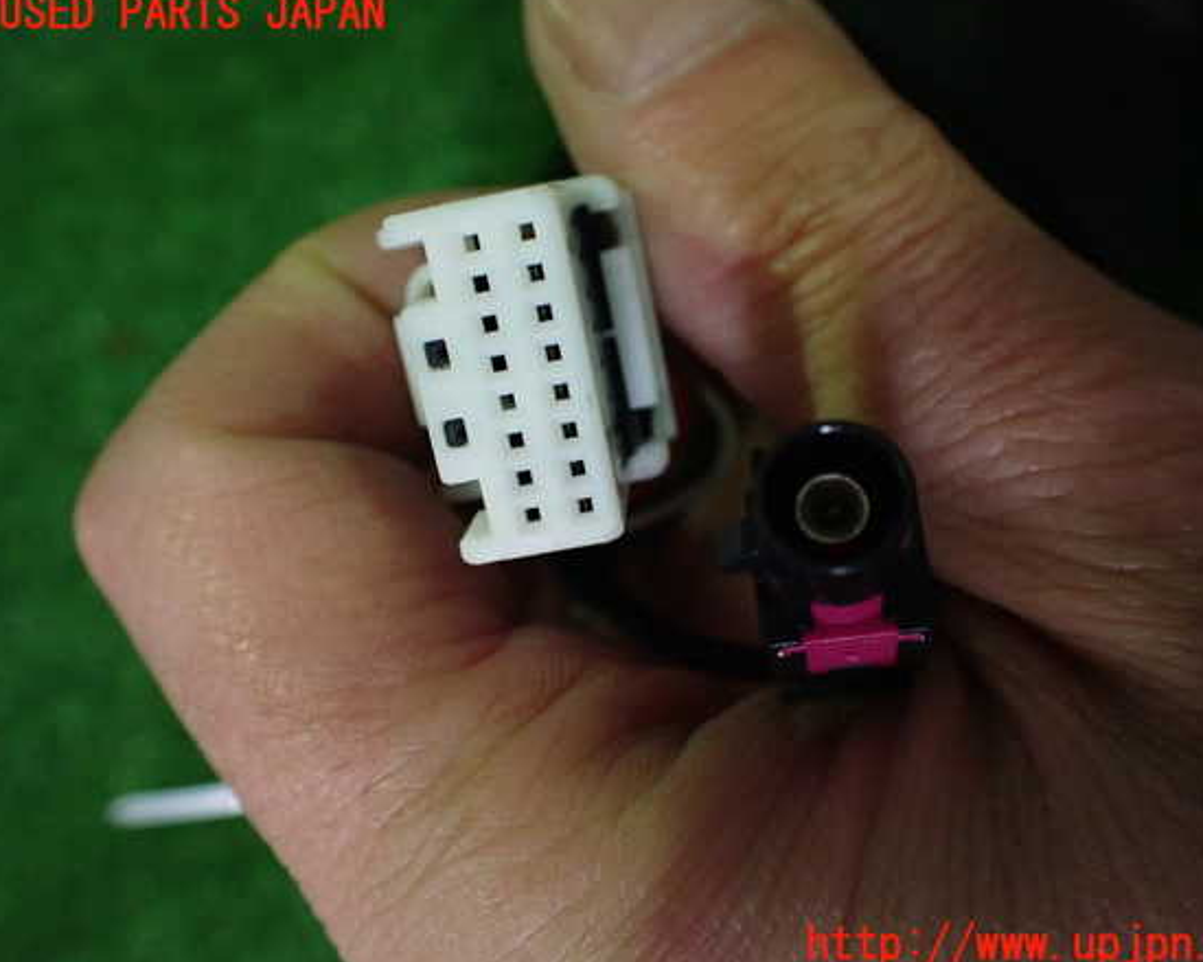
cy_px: 480
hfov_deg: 55.6
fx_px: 1139
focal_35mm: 32
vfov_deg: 45.8
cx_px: 644
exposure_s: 1/100
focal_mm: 5.4
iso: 800
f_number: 2.3
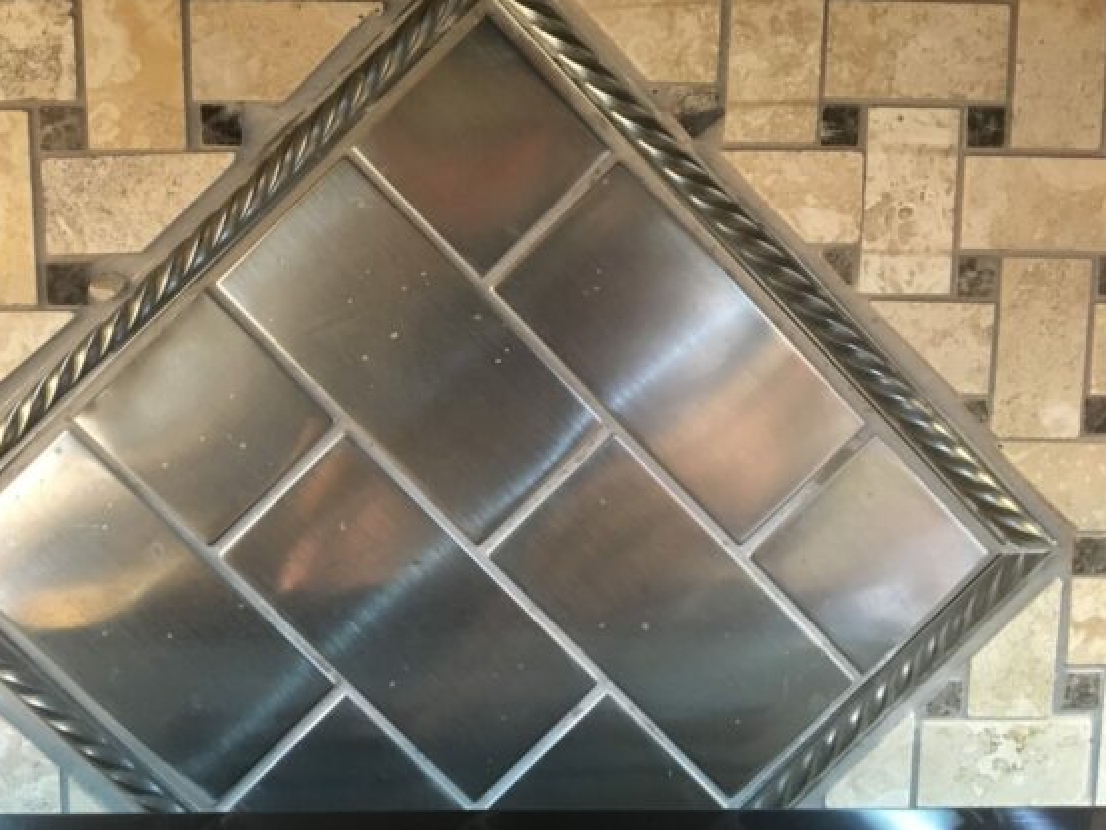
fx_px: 1087
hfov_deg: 53.7
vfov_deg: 41.8
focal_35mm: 34
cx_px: 463
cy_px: 407
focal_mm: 4.15
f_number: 2.2
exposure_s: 1/15
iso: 250
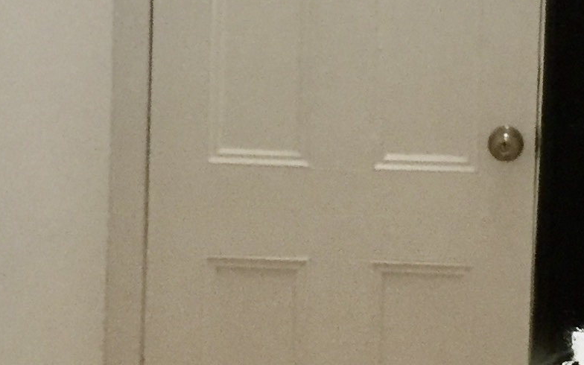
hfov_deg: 16.0
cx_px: 601
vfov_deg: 10.2
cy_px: 13
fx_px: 2037
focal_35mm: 128
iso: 250
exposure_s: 1/17
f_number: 2.2
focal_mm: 4.15
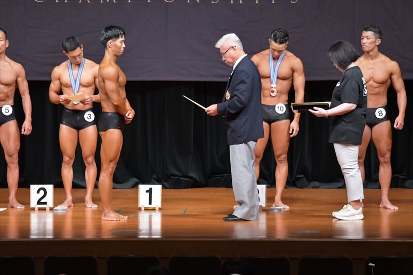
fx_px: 2488
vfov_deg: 6.3
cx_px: 206
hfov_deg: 9.5
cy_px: 138
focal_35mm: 217
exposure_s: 1/400
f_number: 5.6
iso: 6400
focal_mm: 145
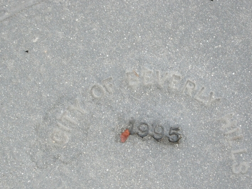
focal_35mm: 147
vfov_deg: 10.1
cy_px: 120
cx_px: 145
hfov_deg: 13.4
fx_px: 1070
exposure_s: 1/60
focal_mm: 23.7
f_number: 5.4
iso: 394
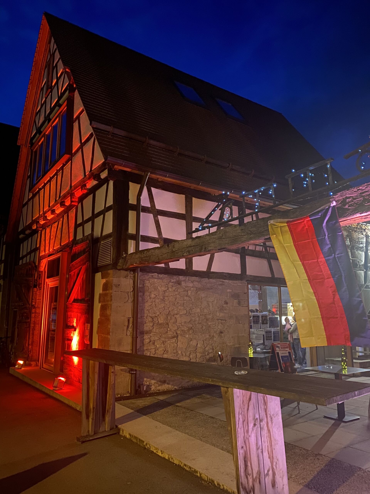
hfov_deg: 53.1
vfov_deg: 67.3
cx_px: 185
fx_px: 371
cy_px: 247
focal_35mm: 26
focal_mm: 4.25
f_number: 1.8
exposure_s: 1/8
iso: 800
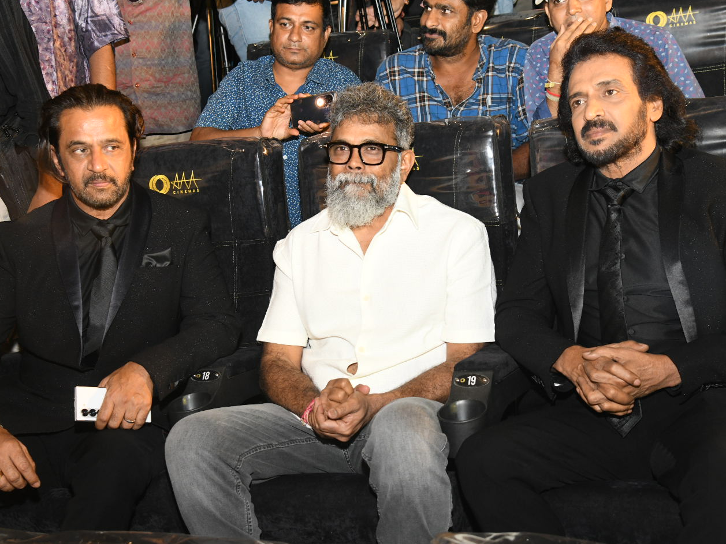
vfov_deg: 25.7
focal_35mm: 57
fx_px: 1196
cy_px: 271
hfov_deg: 33.8
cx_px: 352
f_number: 5.6
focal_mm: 46
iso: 2500
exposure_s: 1/125
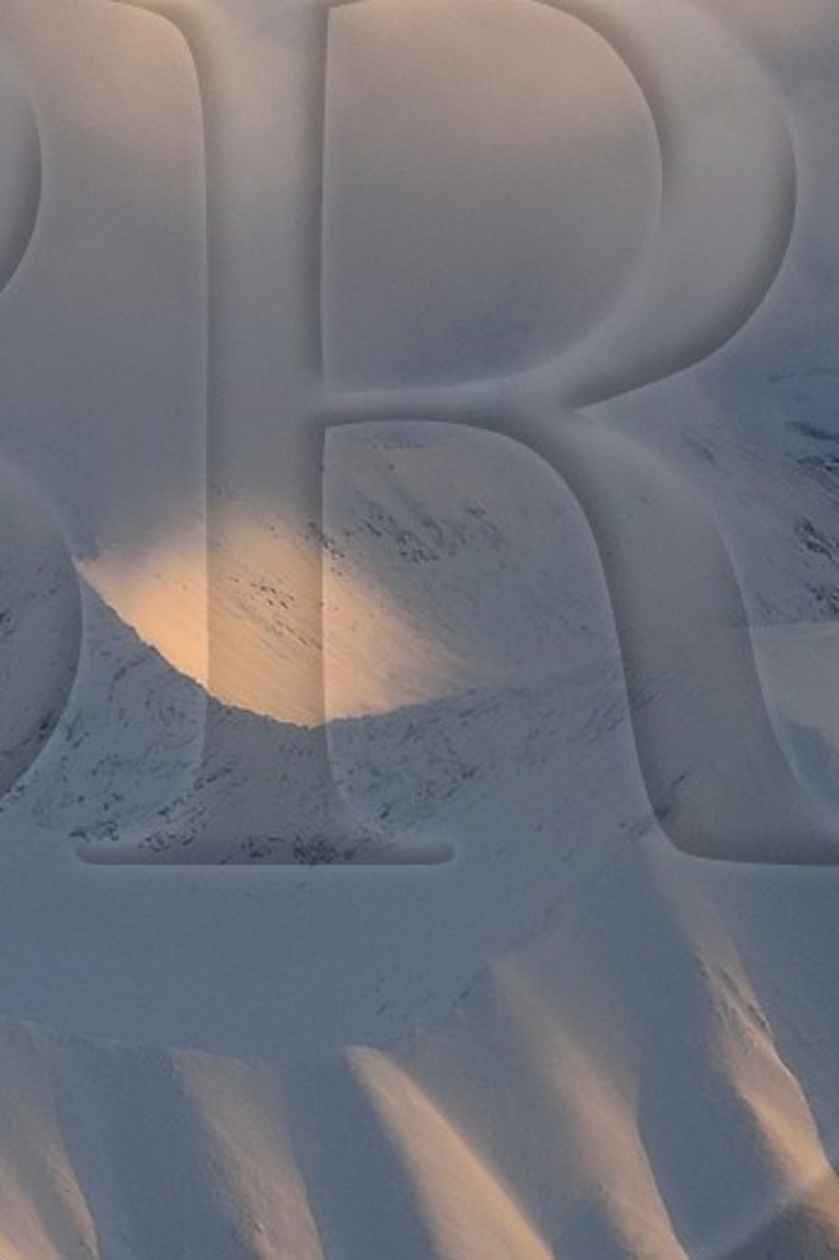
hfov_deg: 6.2
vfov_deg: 9.3
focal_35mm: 222
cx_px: 138
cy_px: 423
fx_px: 7770
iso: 200
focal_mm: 48
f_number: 6.3
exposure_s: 1/250
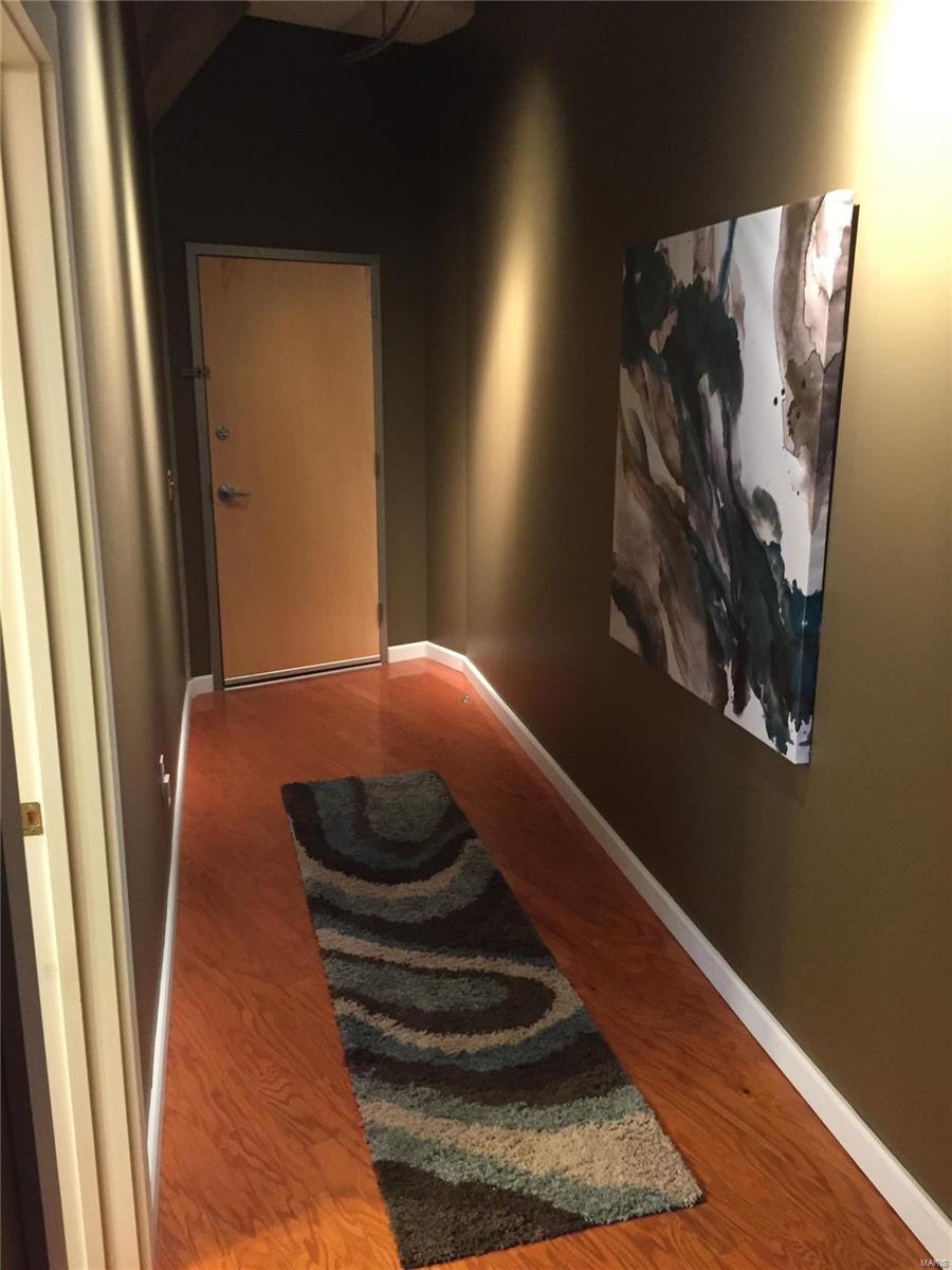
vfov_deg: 61.7
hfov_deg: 48.2
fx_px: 1063
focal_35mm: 29
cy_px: 635
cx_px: 476
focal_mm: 4.15
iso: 250
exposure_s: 1/24
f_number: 2.2
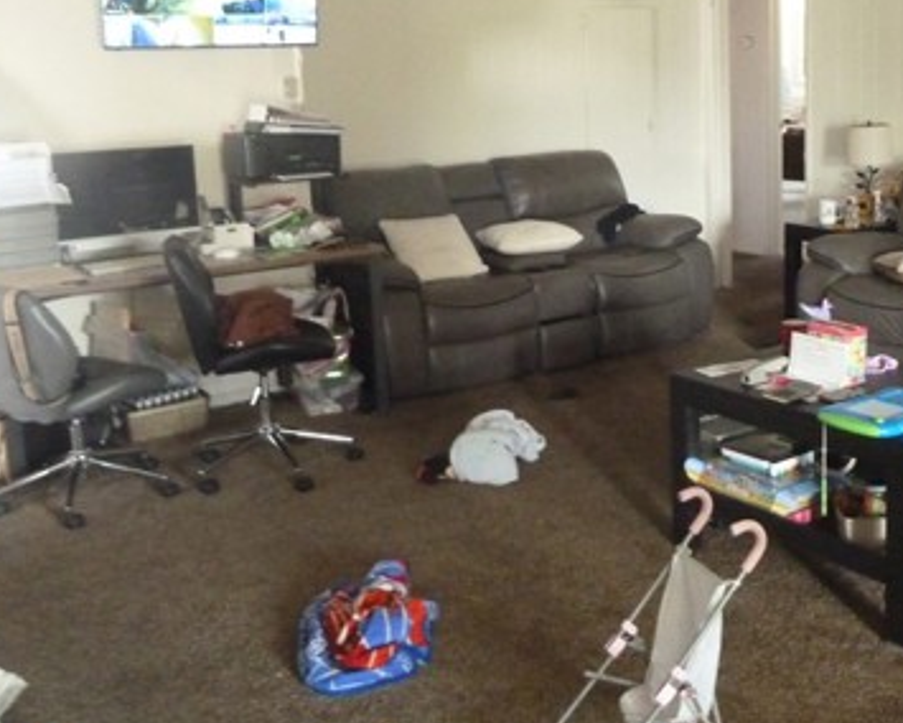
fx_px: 1176
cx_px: 616
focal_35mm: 44
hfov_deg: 41.4
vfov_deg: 33.8
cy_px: 234
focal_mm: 4.1
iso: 800
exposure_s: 1/15
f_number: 3.3
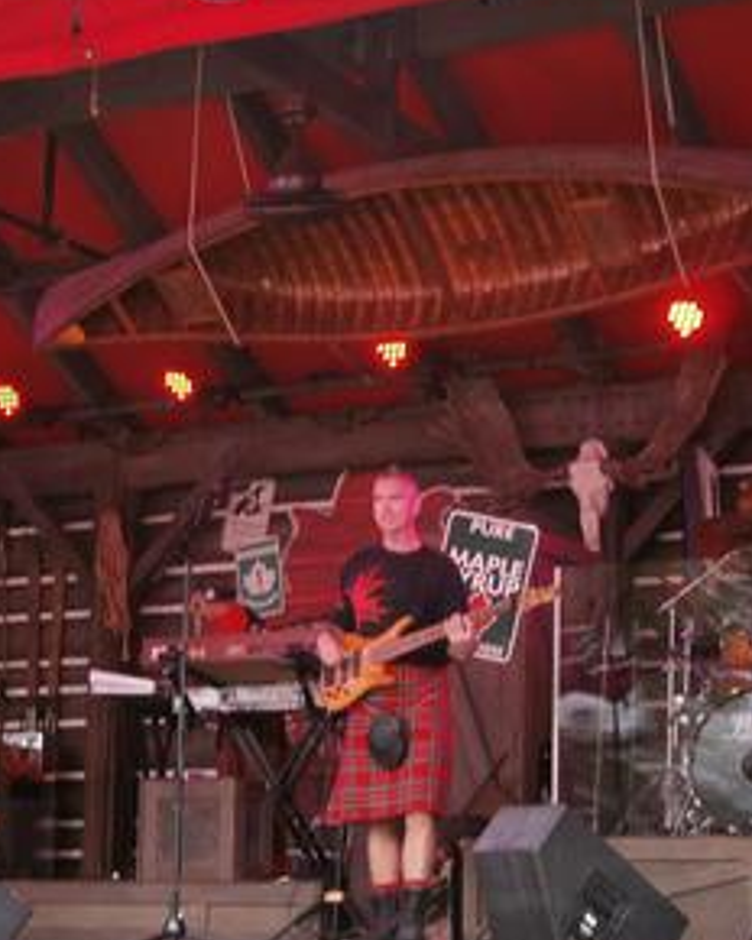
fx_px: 2198
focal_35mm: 79
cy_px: 562
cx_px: 324
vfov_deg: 24.1
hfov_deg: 19.4
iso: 125
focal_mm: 8.3
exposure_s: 1/40
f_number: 3.4
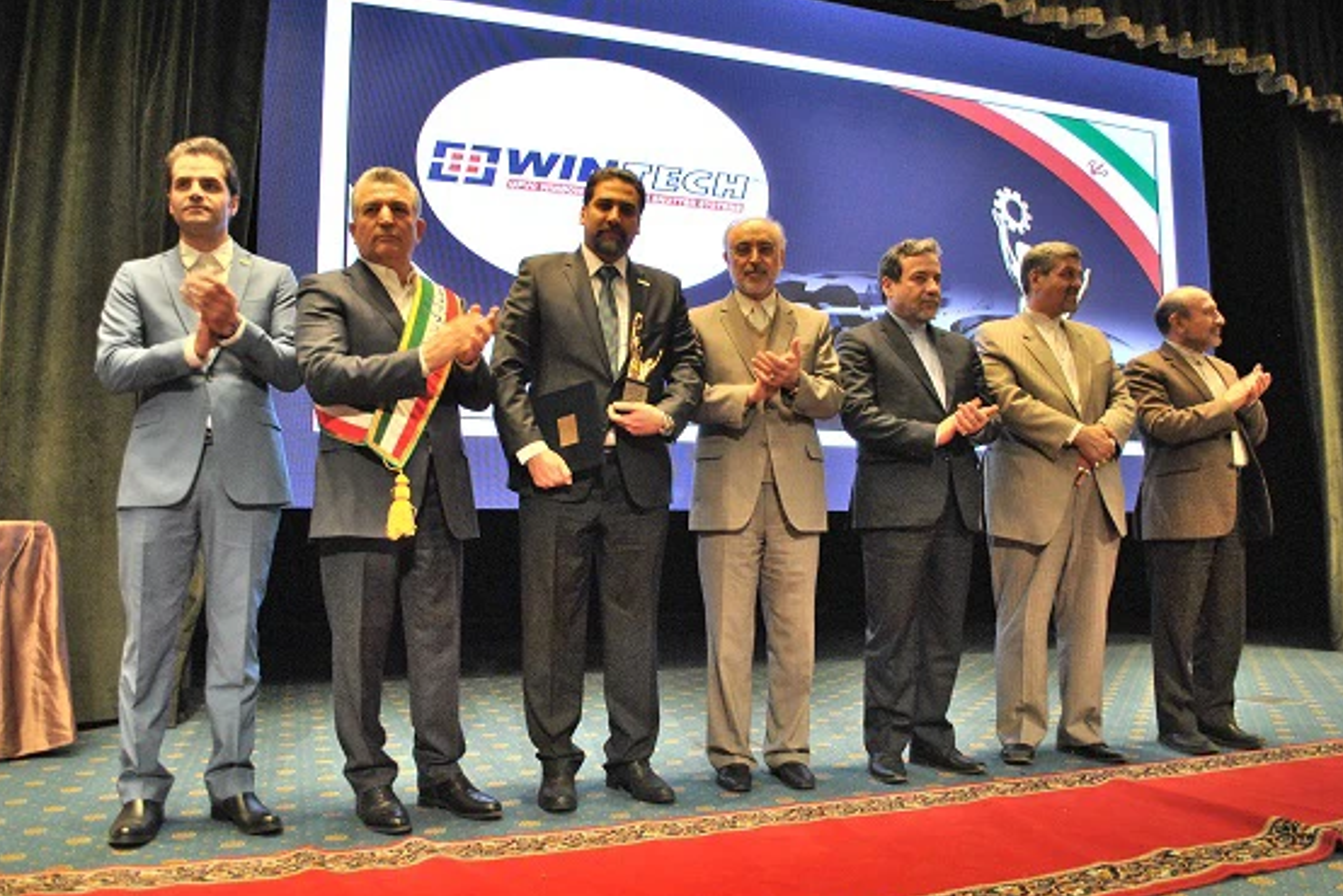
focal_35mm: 28
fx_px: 1045
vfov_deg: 46.4
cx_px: 681
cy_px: 458
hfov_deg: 65.4
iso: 640
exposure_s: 1/30
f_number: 3.5
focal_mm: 18
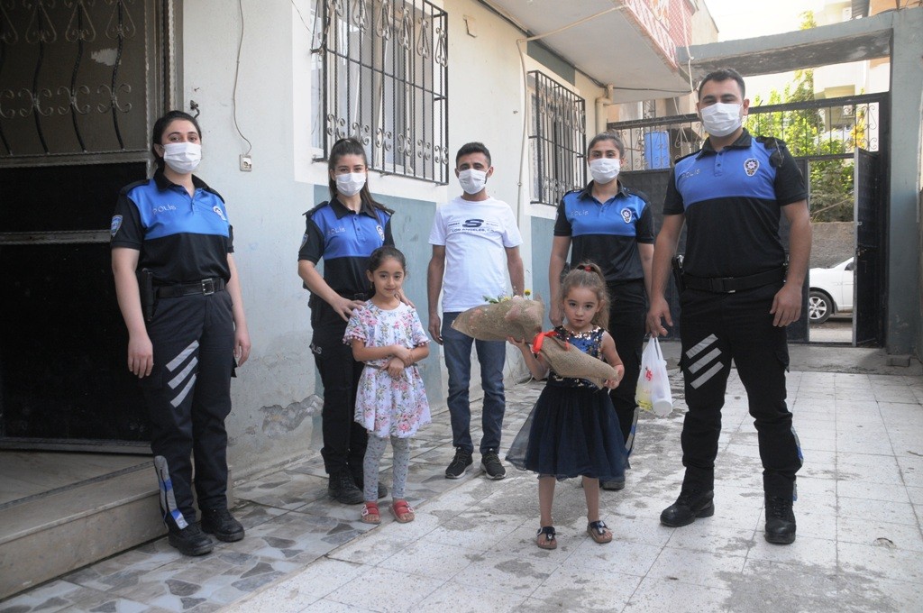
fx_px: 691
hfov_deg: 67.4
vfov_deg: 47.8
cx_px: 462
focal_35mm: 27
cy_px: 306
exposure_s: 1/200
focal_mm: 18
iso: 640
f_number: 7.1
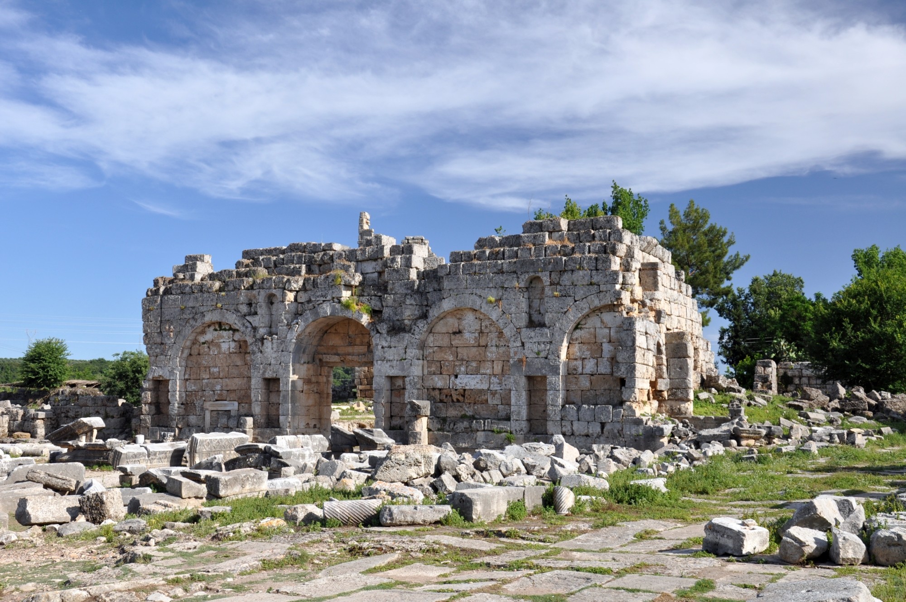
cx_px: 453
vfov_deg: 34.1
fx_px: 980
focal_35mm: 39
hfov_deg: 49.6
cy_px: 301
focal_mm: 26
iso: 200
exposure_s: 1/100
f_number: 10
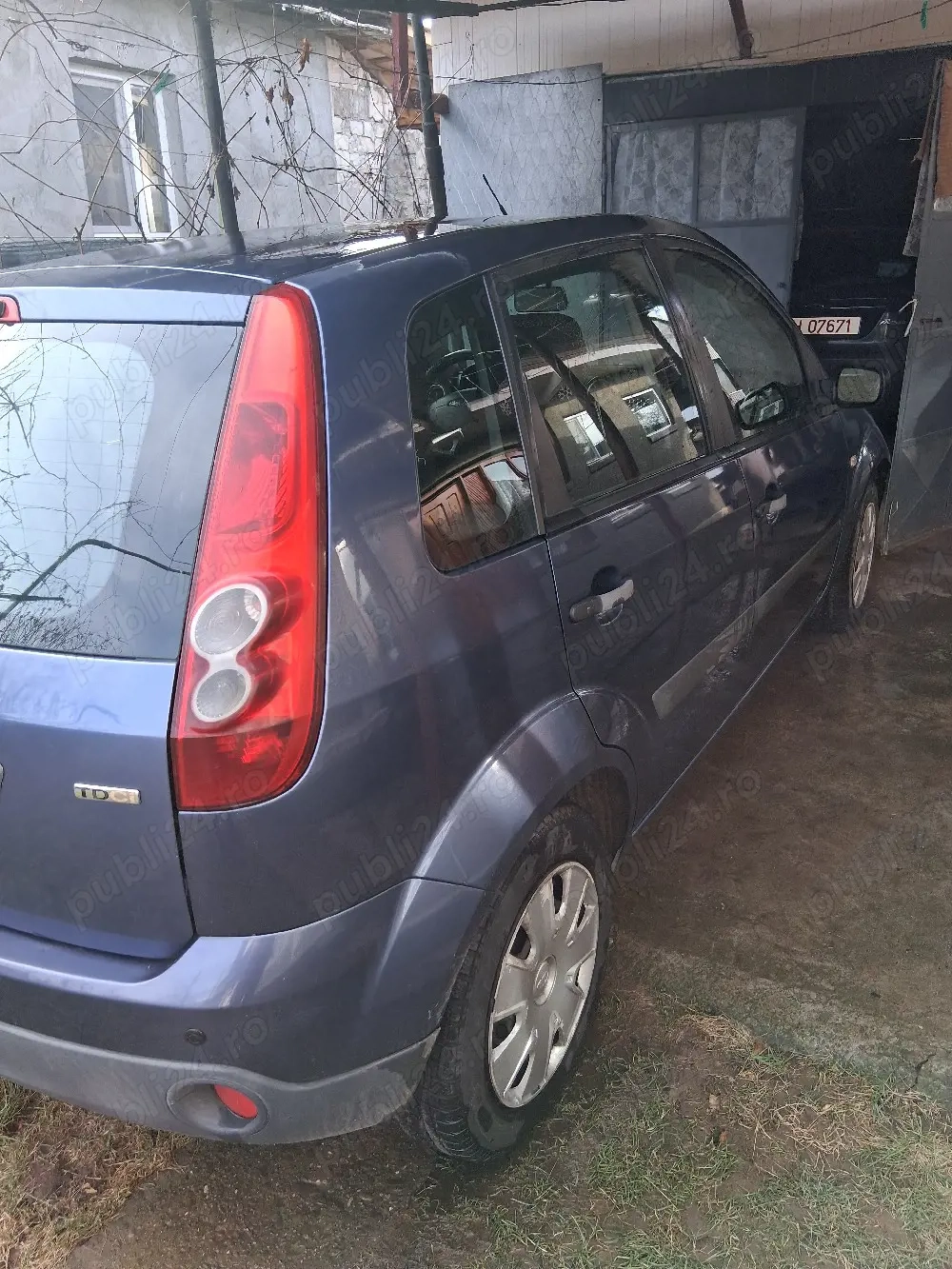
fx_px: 953
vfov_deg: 67.3
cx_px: 476
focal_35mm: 26
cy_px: 634
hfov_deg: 53.1
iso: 40
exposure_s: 1/100
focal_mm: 3.98
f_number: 1.8
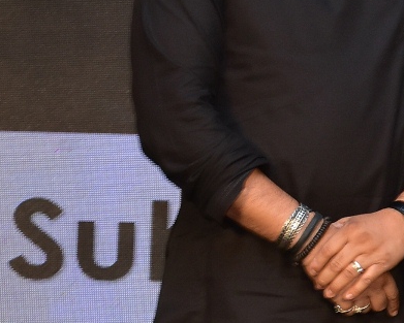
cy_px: 139
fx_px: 3349
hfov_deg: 6.7
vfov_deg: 5.5
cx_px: 710
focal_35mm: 280
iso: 800
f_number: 5.6
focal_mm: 48
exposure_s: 1/100
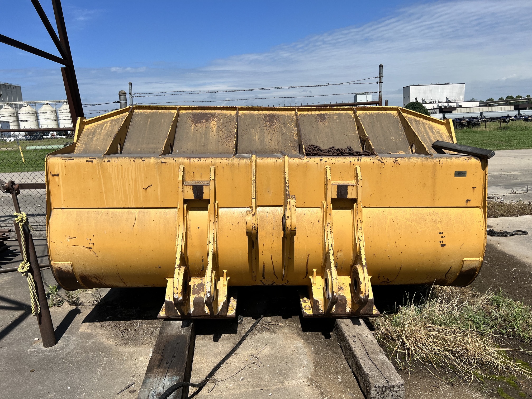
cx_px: 266
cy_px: 200
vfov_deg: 53.1
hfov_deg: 67.3
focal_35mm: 26
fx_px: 400
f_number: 1.5
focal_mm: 5.7
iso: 50
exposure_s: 1/6579
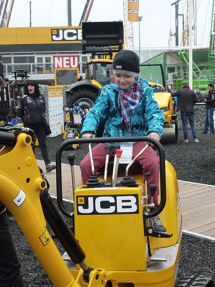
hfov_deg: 25.2
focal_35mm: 58
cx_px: 108
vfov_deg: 33.2
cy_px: 144
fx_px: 480
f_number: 4
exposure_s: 1/320
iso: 125
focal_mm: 5.3
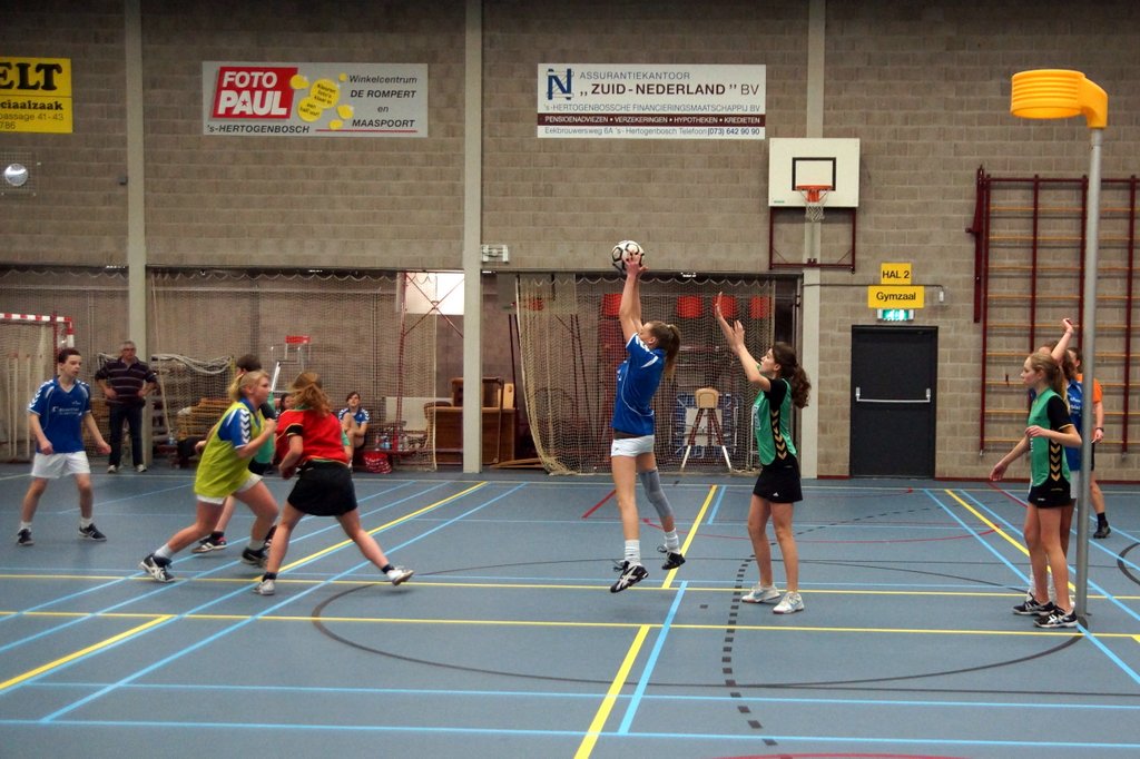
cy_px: 380
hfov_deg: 49.6
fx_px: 1235
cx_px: 570
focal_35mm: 39
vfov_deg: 34.2
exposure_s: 1/400
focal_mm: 26
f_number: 2.8
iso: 1600
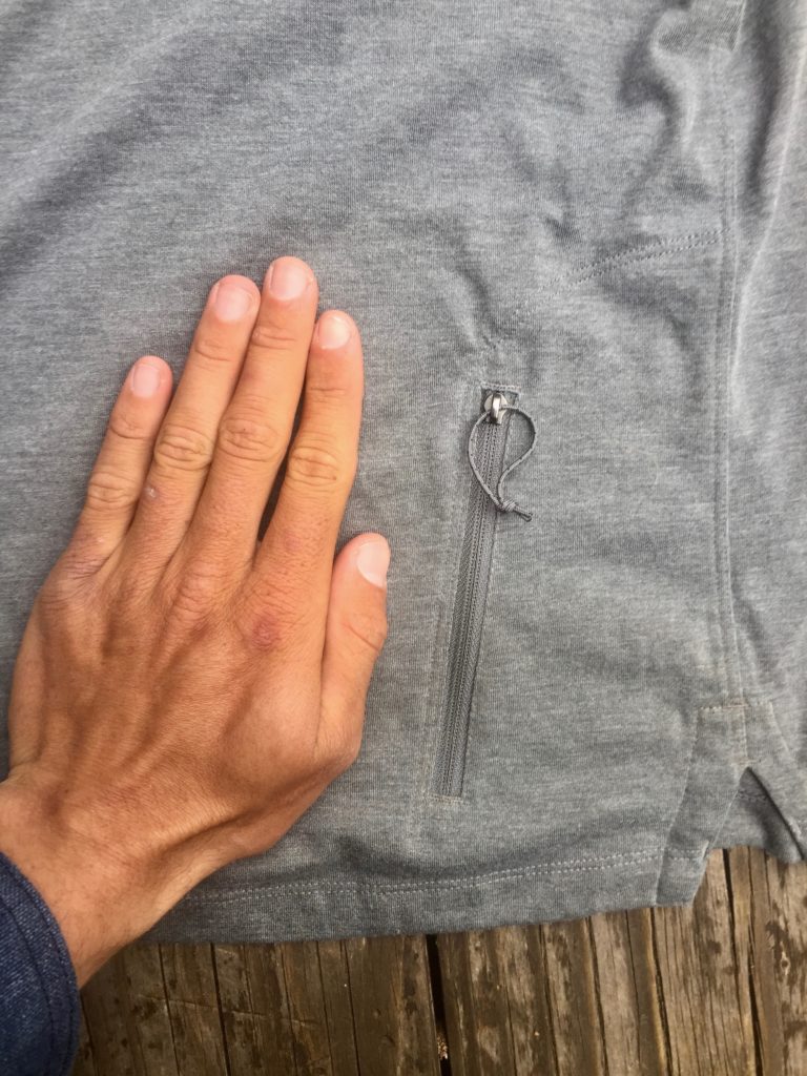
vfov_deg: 61.7
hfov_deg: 48.2
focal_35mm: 29
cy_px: 538
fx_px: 901
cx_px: 404
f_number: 2.2
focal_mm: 4.15
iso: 32
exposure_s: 1/120
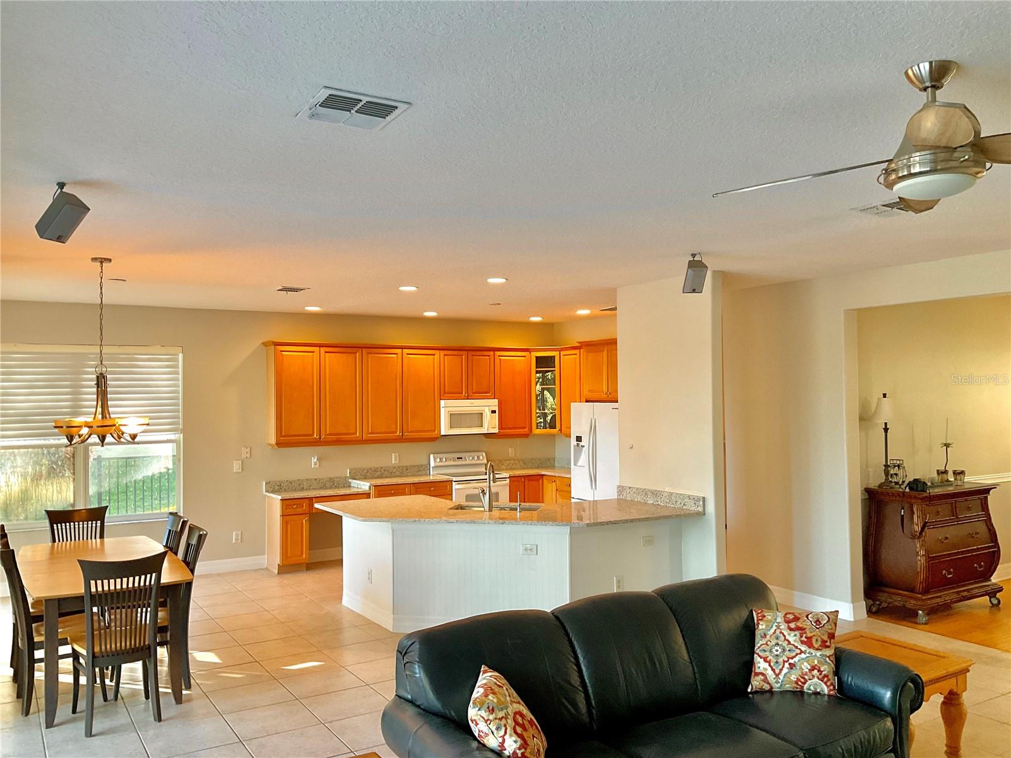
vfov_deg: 48.2
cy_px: 379
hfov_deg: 61.7
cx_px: 506
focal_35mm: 29
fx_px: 847
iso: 64
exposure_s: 1/60
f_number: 1.8
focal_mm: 3
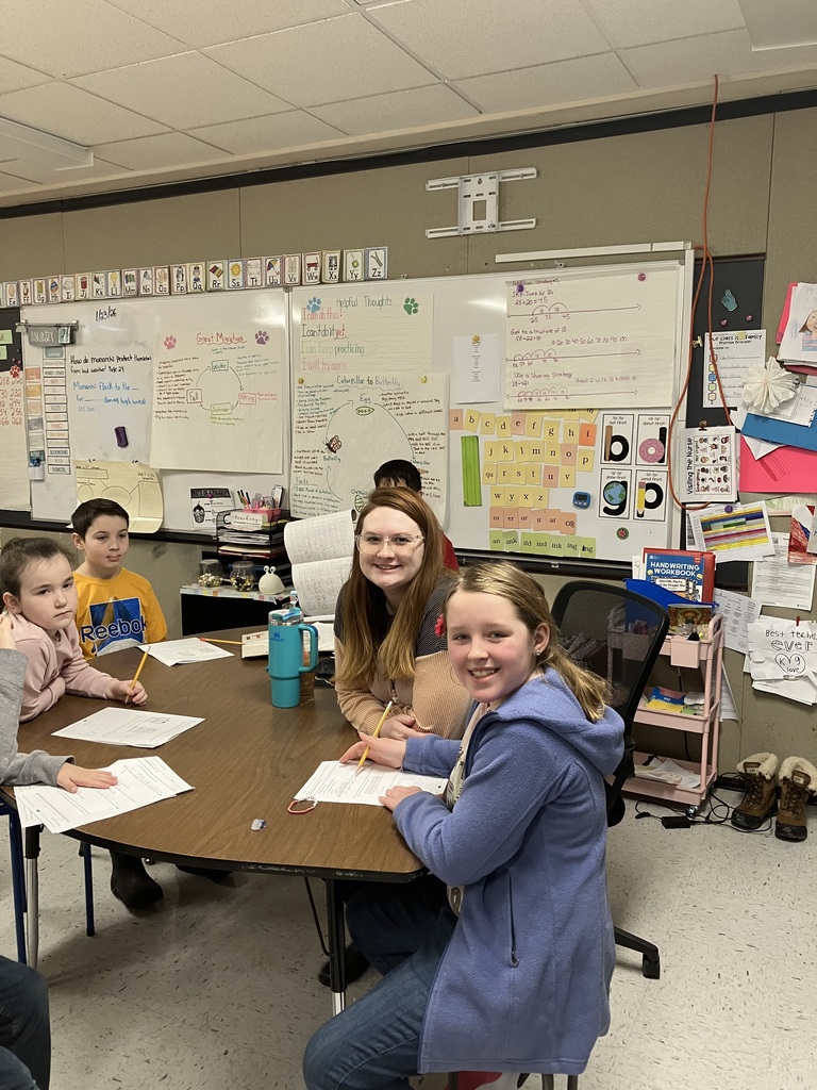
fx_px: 881
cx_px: 408
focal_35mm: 28
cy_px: 545
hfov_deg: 49.7
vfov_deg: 63.4
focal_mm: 3.99
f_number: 1.8
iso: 160
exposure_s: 1/60
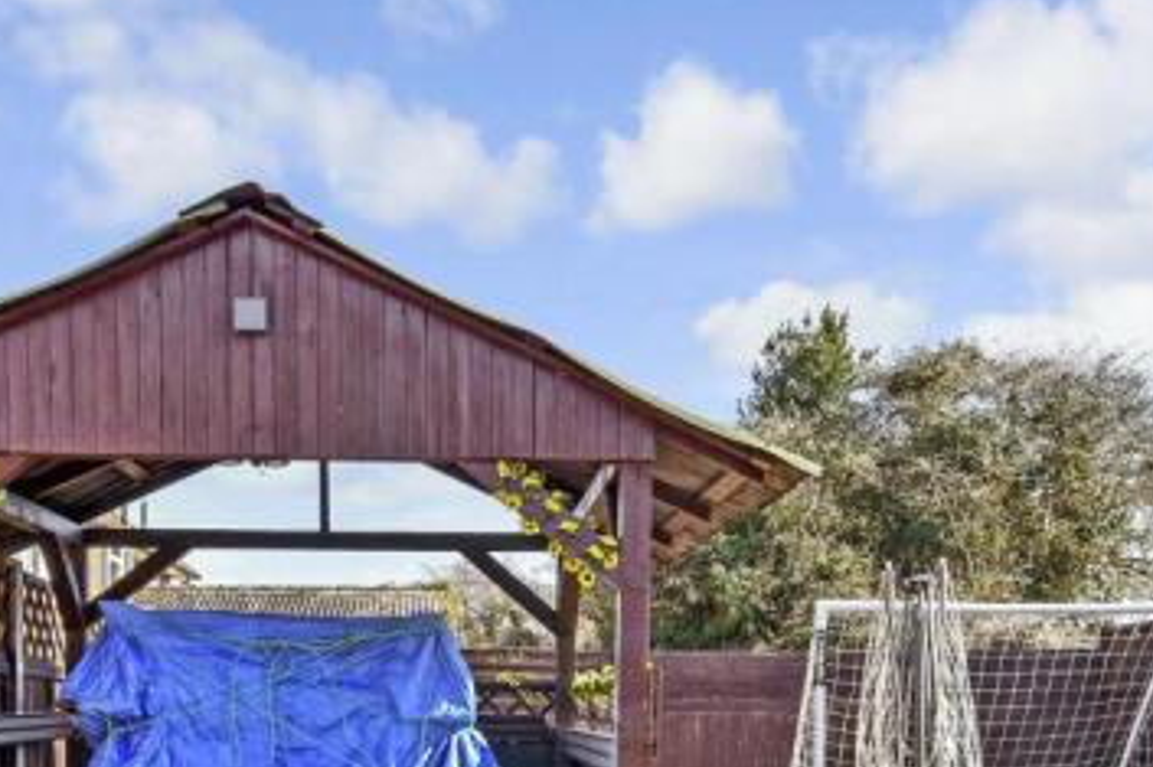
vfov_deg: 32.4
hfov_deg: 49.5
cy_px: 697
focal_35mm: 39
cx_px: 524
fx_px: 1248
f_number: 8
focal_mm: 14
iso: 200
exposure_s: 1/250
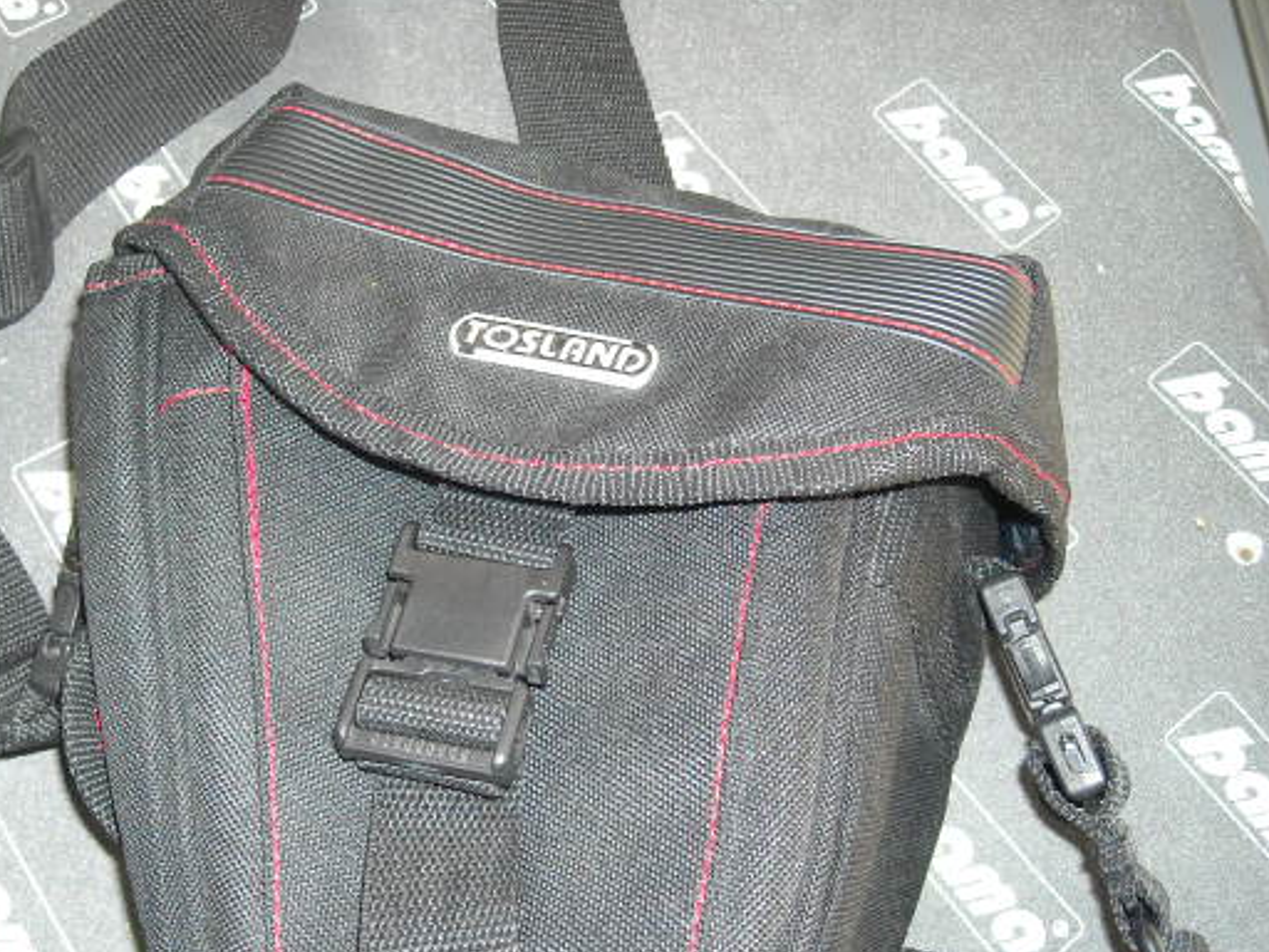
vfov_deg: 26.5
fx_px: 2016
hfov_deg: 34.8
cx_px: 483
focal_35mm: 55
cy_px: 543
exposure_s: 1/60
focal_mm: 7.1
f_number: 3.1
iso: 200
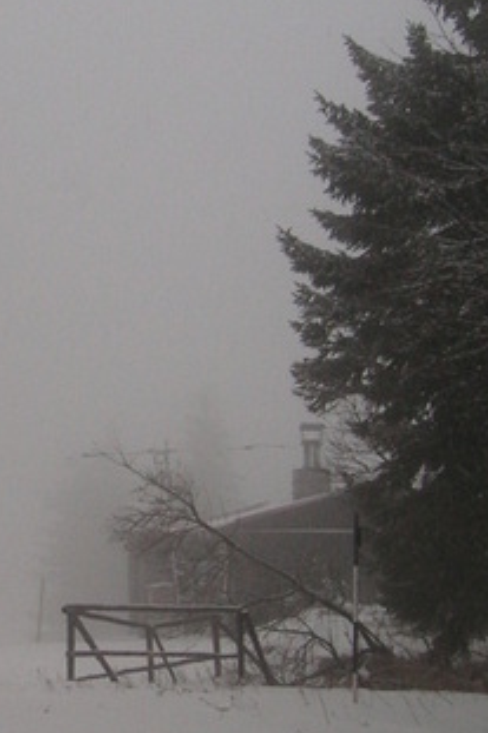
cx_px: -47
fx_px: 2015
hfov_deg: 13.5
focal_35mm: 99
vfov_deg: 20.6
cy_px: 346
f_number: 2.8
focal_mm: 6.1
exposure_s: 1/60
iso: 50
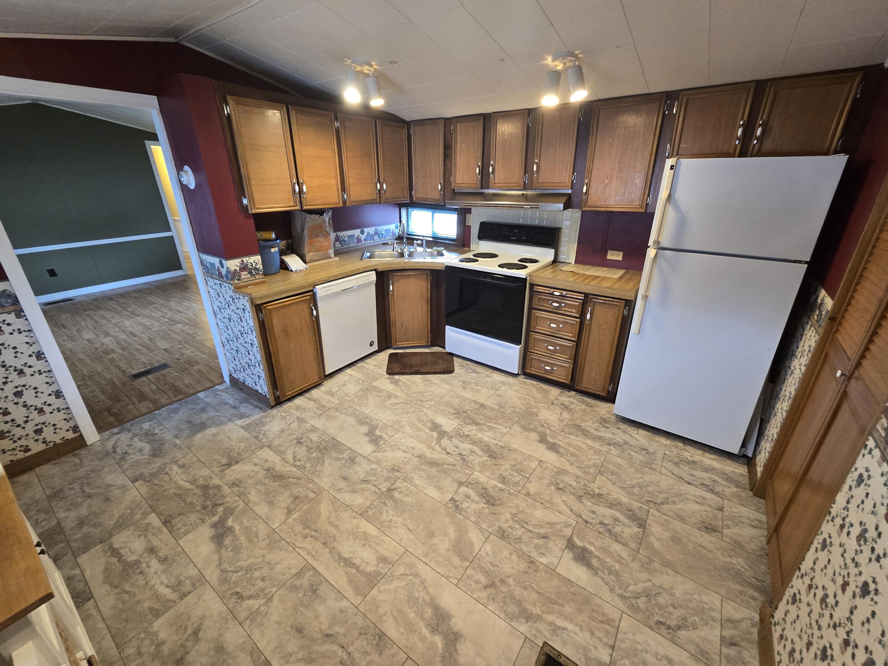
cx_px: 444
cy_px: 333
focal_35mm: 13
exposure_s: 1/60
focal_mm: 2.2
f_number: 2.2
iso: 400
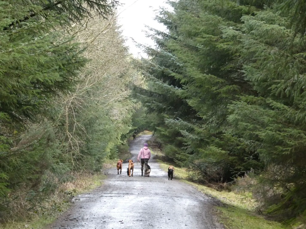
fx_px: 1635
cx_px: 153
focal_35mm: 185
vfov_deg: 8.0
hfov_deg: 10.7
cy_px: 114
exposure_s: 1/80
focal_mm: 33.2
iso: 320
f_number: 5.6
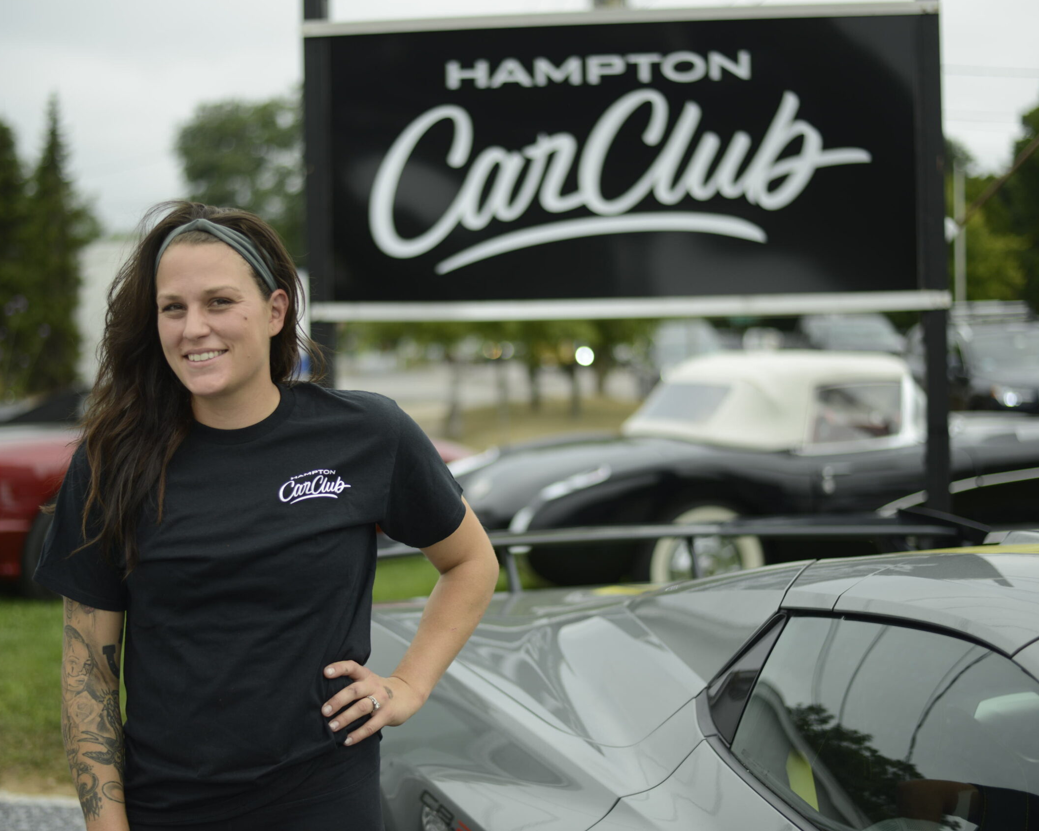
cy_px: 416
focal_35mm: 57
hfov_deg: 33.0
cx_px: 492
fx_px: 1753
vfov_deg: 26.7
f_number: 1.8
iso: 100
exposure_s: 1/3200
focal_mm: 50
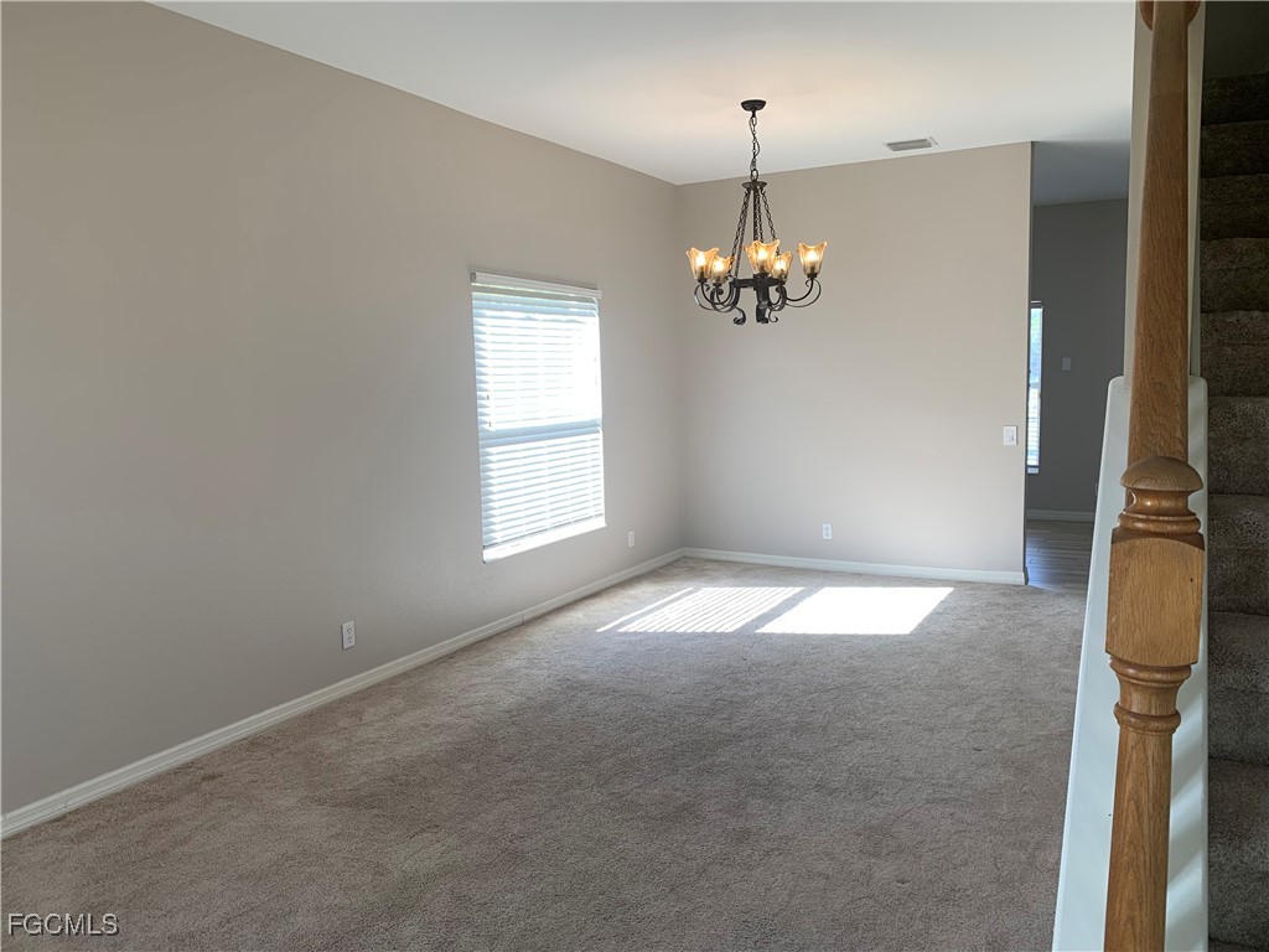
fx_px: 953
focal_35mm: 26
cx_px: 634
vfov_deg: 53.1
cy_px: 476
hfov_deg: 67.3
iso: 32
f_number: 1.8
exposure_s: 1/120
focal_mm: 4.25
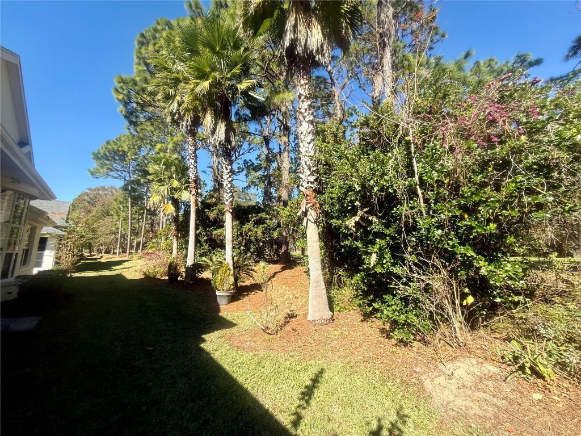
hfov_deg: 102.1
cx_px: 290
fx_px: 235
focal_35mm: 14
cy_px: 218
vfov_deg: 85.7
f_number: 2.2
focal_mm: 2.22
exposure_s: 1/841
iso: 50
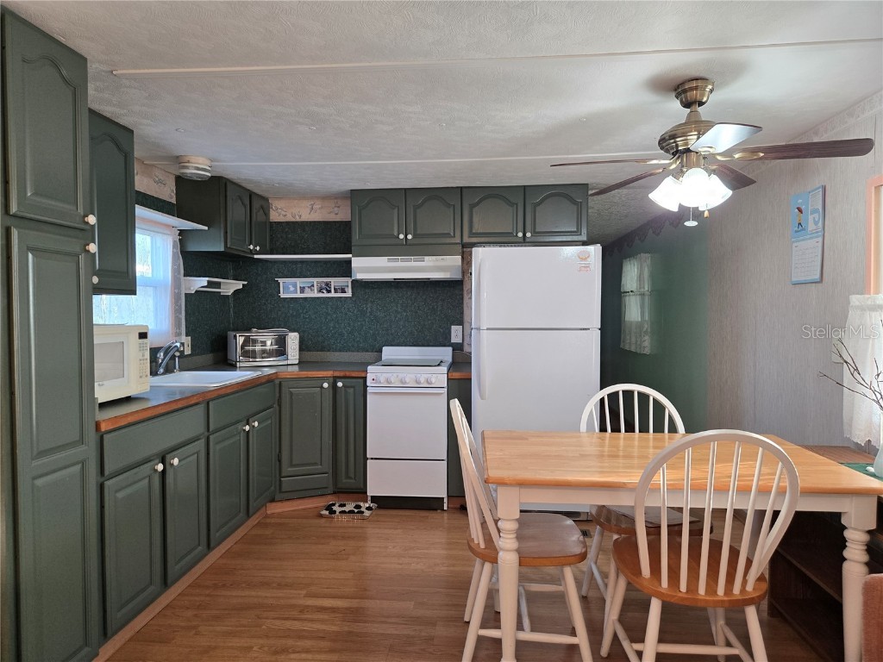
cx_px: 442
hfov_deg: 73.9
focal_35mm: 23
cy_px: 331
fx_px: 587
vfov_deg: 58.9
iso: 125
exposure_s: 1/120
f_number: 1.8
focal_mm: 5.4
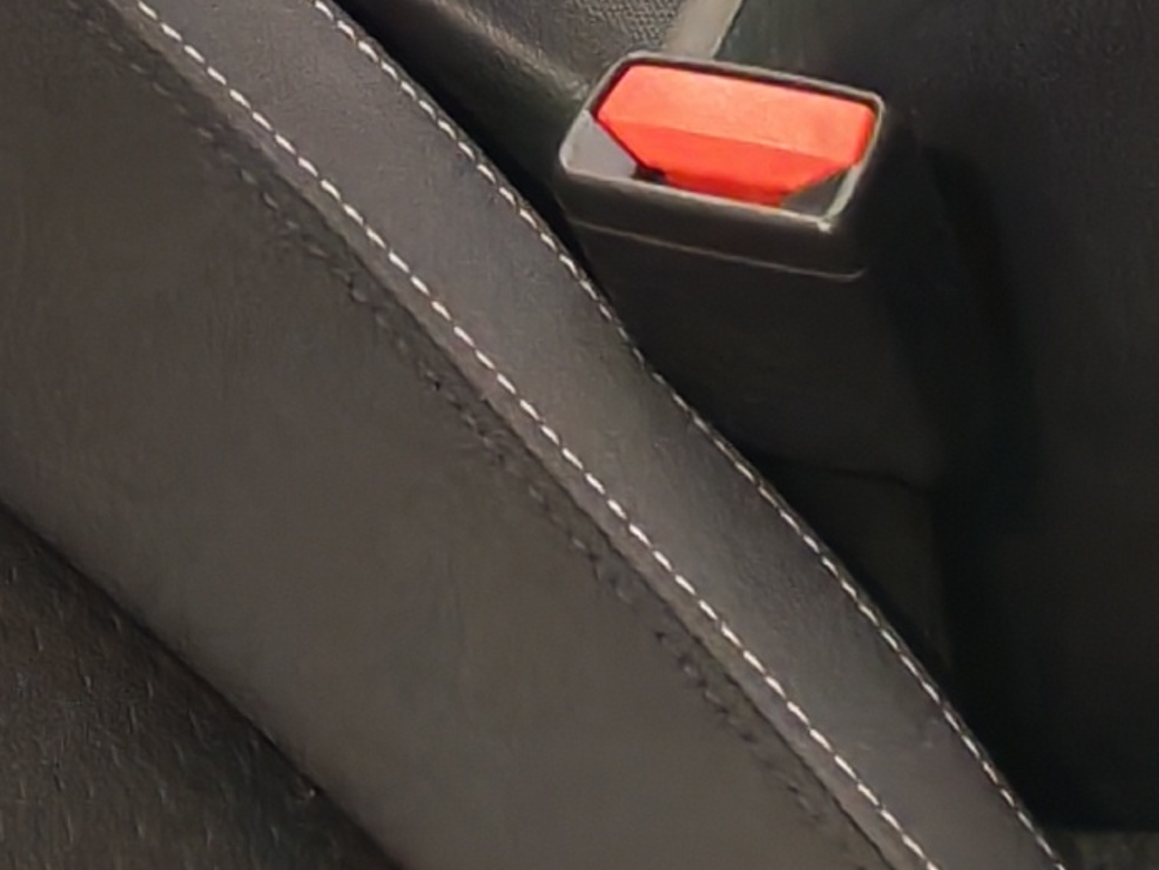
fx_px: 6497
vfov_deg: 7.0
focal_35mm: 194
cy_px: -1584
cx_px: -1515
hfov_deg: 9.2
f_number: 1.9
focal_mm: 6.12
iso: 1250
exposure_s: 1/50
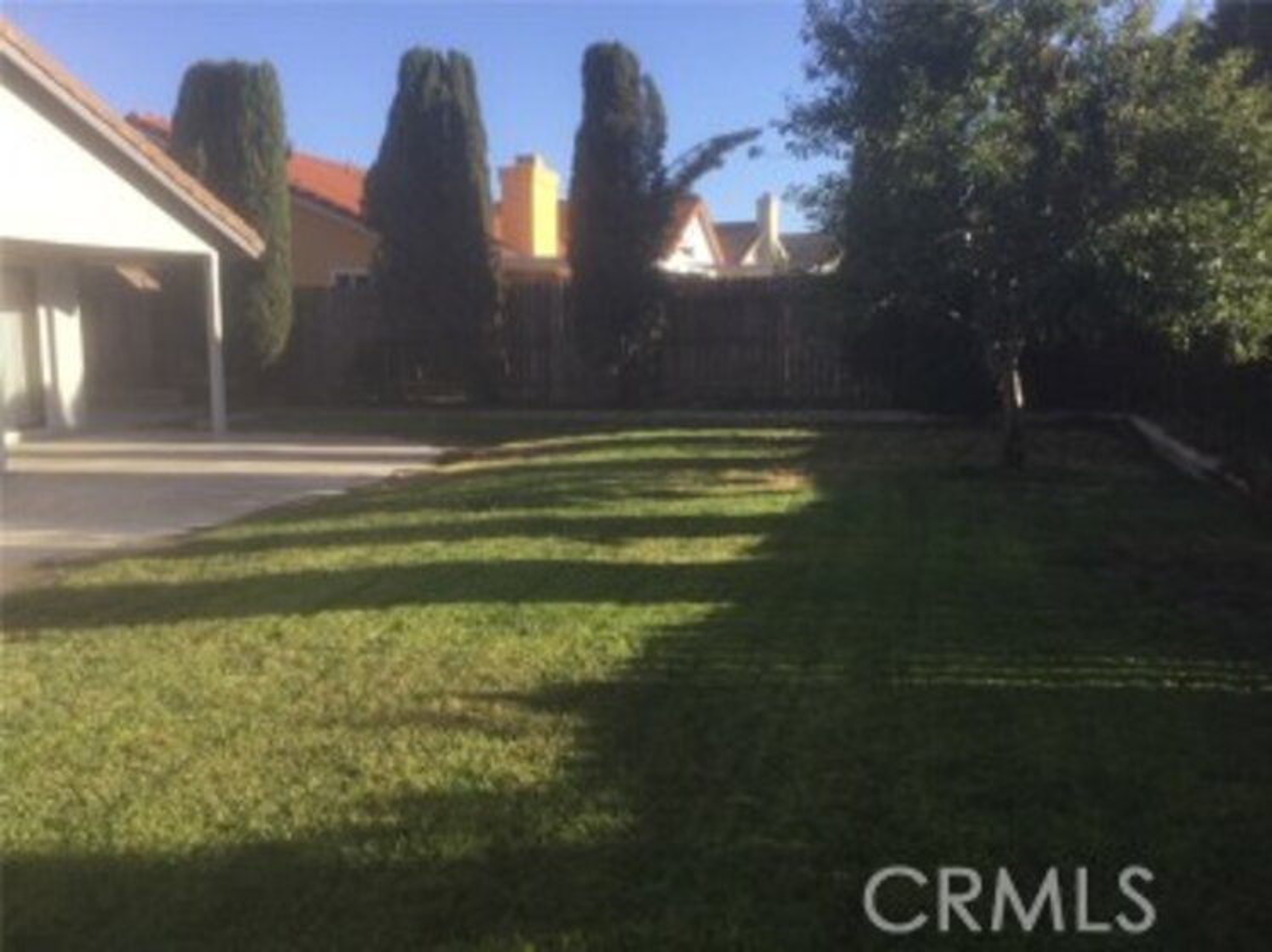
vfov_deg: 45.4
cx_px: 636
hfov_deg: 58.4
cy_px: 476
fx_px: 1138
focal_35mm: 31
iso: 25
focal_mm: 3.3
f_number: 2.4
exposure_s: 1/460
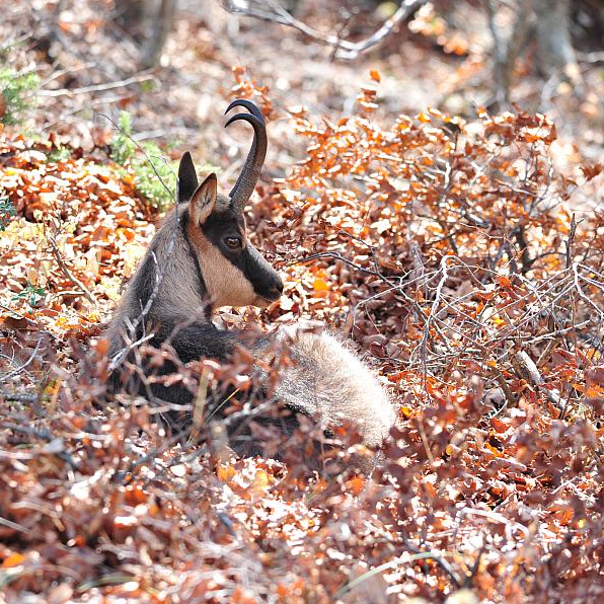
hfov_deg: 4.7
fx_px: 7344
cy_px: 301
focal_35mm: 372
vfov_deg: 4.7
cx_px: 238
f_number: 8
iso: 1250
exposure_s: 1/250
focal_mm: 290
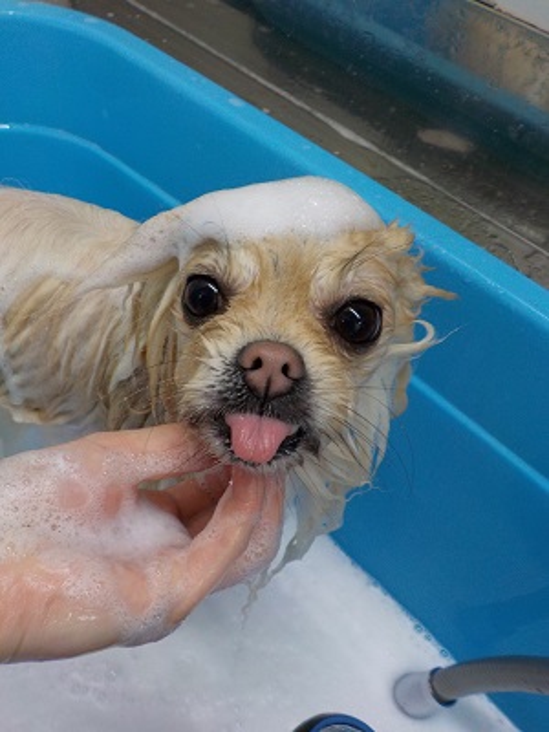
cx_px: 274
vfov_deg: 60.0
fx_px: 634
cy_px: 366
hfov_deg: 46.8
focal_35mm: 30
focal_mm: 4.1
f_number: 3.3
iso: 180
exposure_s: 1/30
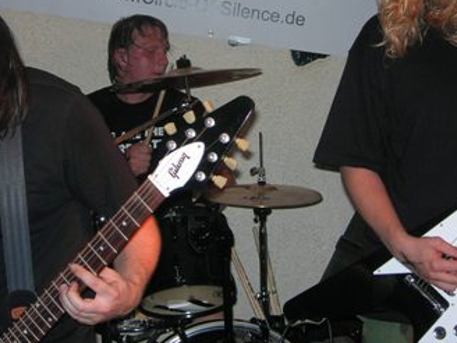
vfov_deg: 18.2
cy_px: 50
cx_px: 252
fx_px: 1056
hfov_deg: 24.4
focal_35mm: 80
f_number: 2.9
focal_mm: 8.5
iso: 64
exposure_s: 1/60.1
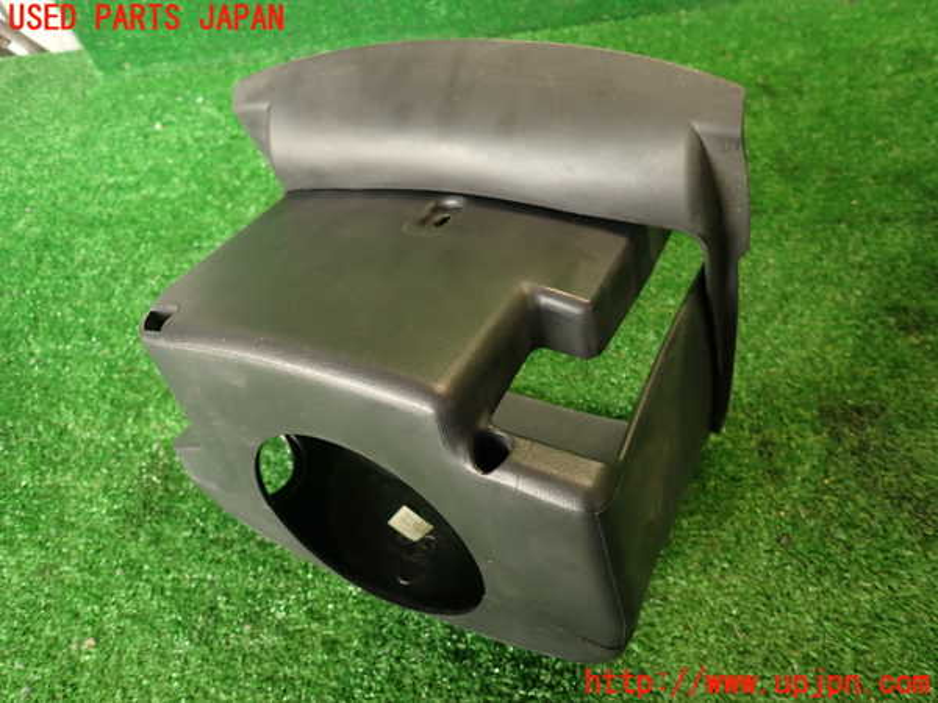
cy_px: 352
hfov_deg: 69.4
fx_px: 677
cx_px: 469
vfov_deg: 54.9
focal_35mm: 25
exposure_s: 1/40
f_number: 2
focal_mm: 4.5
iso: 200
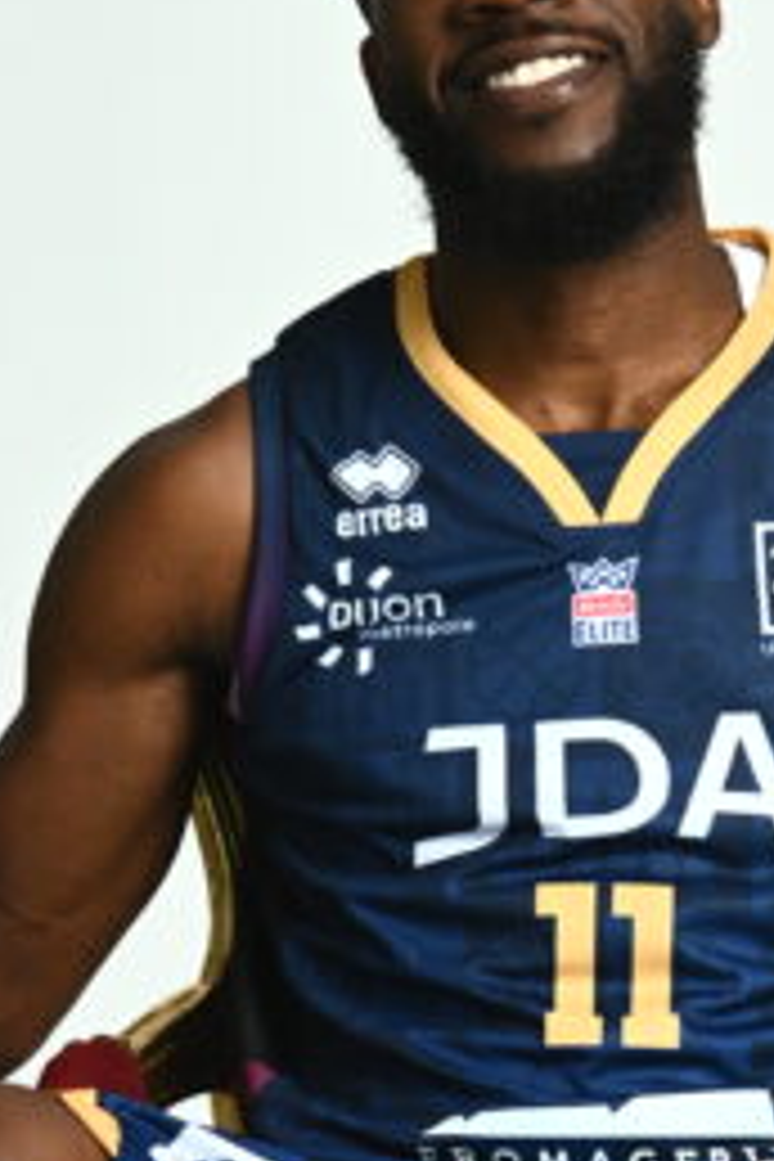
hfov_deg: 5.8
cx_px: 632
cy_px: 1588
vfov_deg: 8.5
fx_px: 7675
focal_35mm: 238
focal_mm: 60
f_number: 5
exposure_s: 1/200
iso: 400
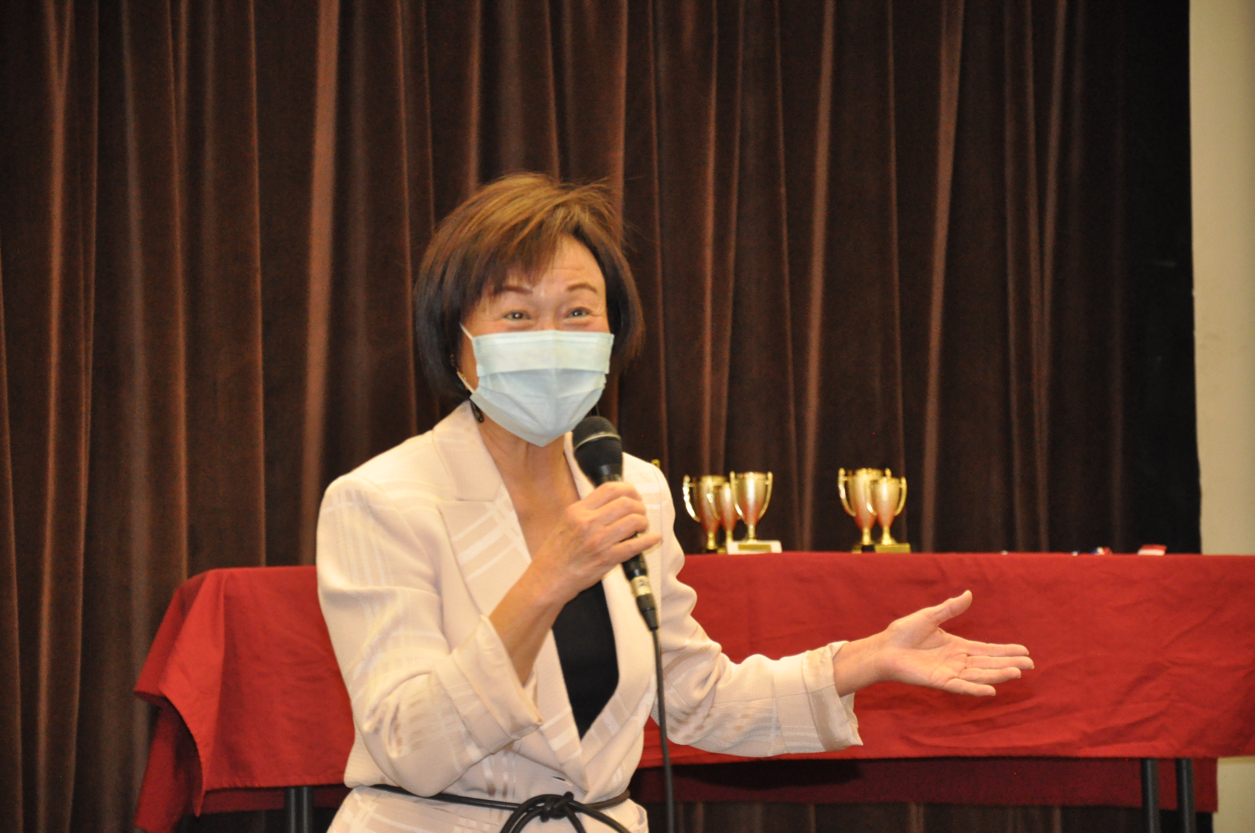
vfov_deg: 9.3
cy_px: 416
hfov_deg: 14.0
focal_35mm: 147
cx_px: 628
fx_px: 5118
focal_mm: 98
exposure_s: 1/60
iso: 2000
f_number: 5.6
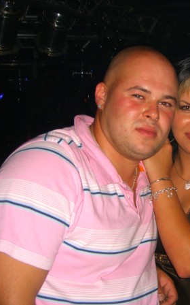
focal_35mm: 54
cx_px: 186
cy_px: 152
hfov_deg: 23.1
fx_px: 447
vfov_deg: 37.5
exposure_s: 1/60
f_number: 2.8
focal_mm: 7.9
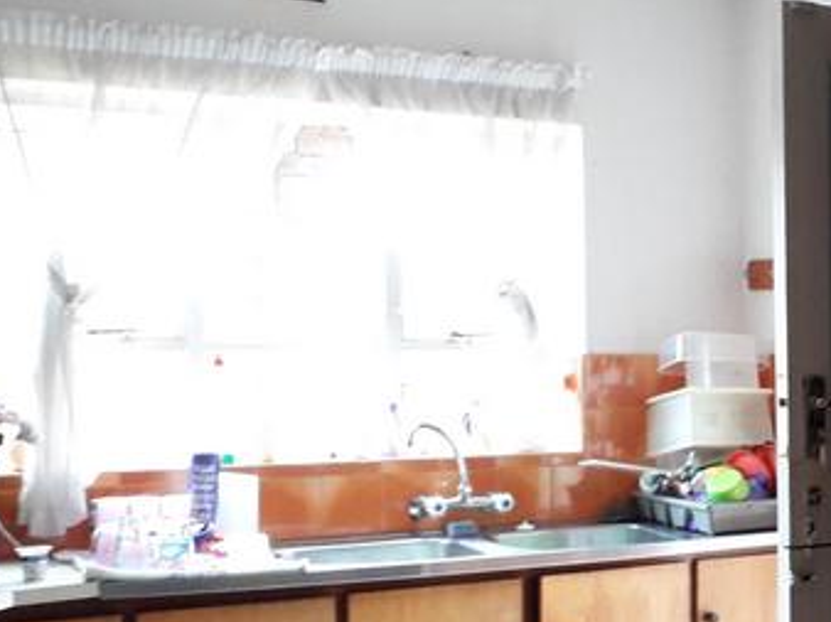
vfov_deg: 22.8
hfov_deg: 28.6
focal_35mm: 64
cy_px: 403
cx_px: 814
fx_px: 1535
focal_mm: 3.6
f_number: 1.9
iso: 200
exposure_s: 1/50
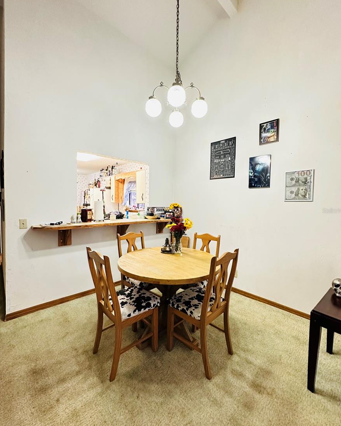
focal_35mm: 15
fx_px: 189
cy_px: 210
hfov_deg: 84.0
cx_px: 175
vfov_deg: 96.8
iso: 640
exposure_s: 1/60
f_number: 2.2
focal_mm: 2.22
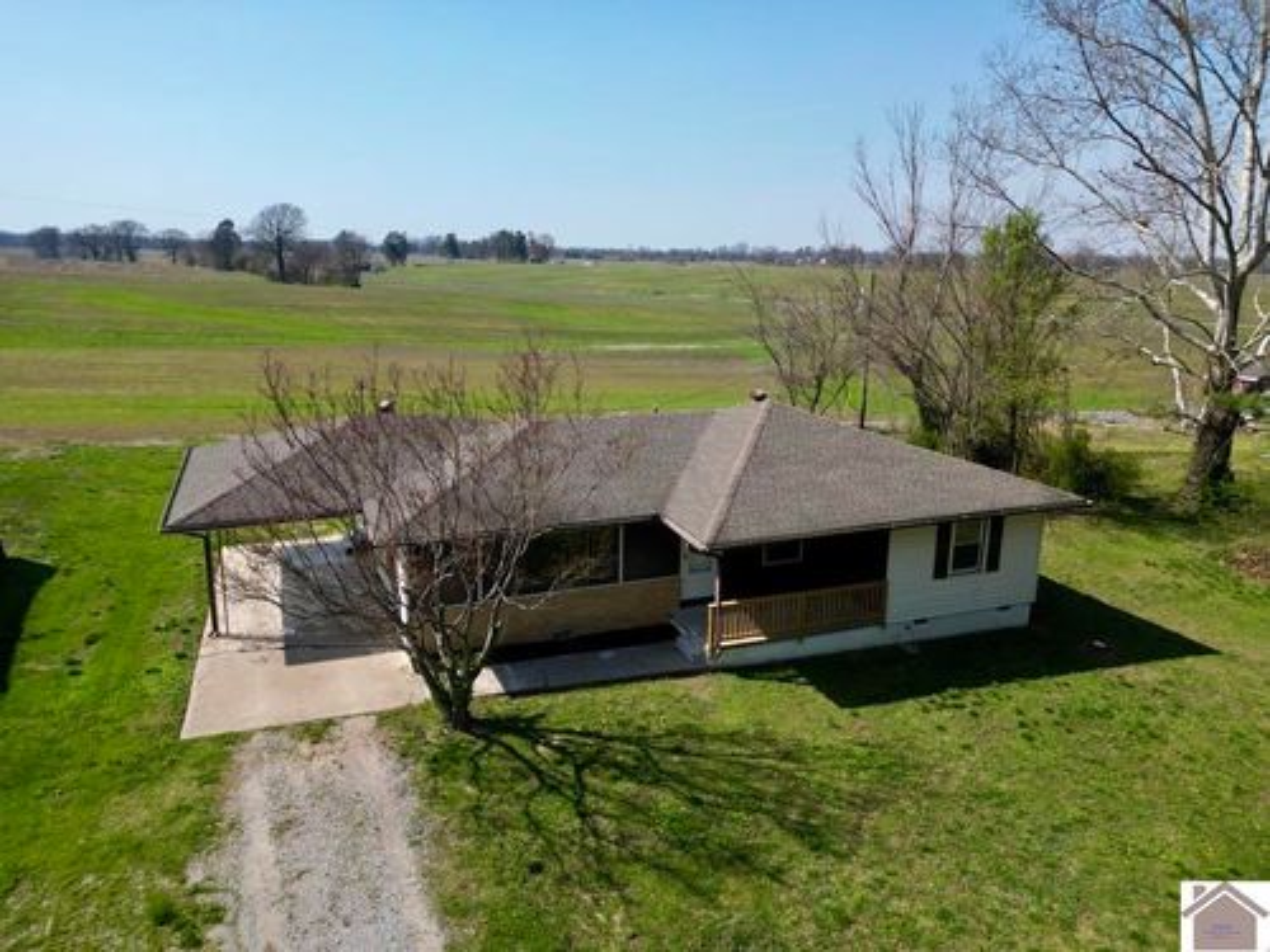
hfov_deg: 71.6
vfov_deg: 56.8
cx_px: 635
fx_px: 881
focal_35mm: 24
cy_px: 476
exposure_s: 1/3000
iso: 110
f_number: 1.7
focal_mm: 6.72
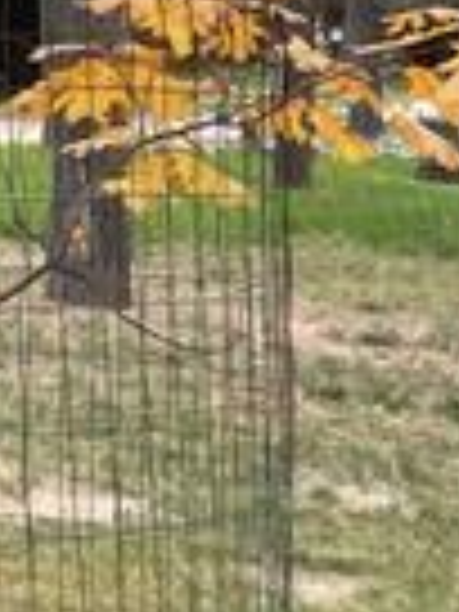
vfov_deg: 12.5
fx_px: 2599
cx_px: -202
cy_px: -423
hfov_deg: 9.8
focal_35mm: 147
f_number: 1.6
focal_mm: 4.2
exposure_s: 1/126
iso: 32
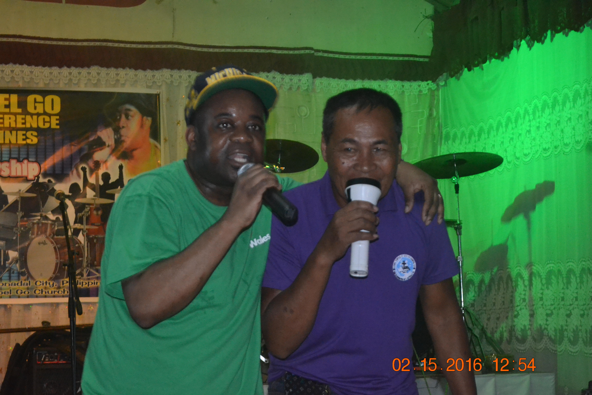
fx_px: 1357
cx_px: 296
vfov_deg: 16.6
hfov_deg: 24.6
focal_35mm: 82
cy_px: 198
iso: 3200
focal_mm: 55
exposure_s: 1/60
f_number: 5.6
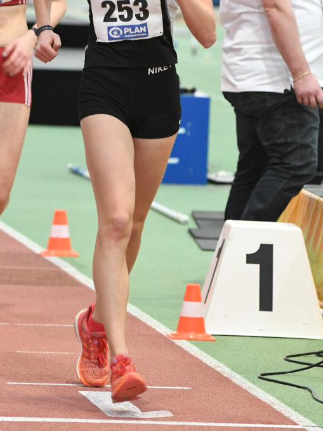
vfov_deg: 5.5
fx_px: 4493
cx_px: 120
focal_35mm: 361
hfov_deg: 4.1
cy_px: 126
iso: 3600
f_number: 5
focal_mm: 170
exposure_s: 1/250
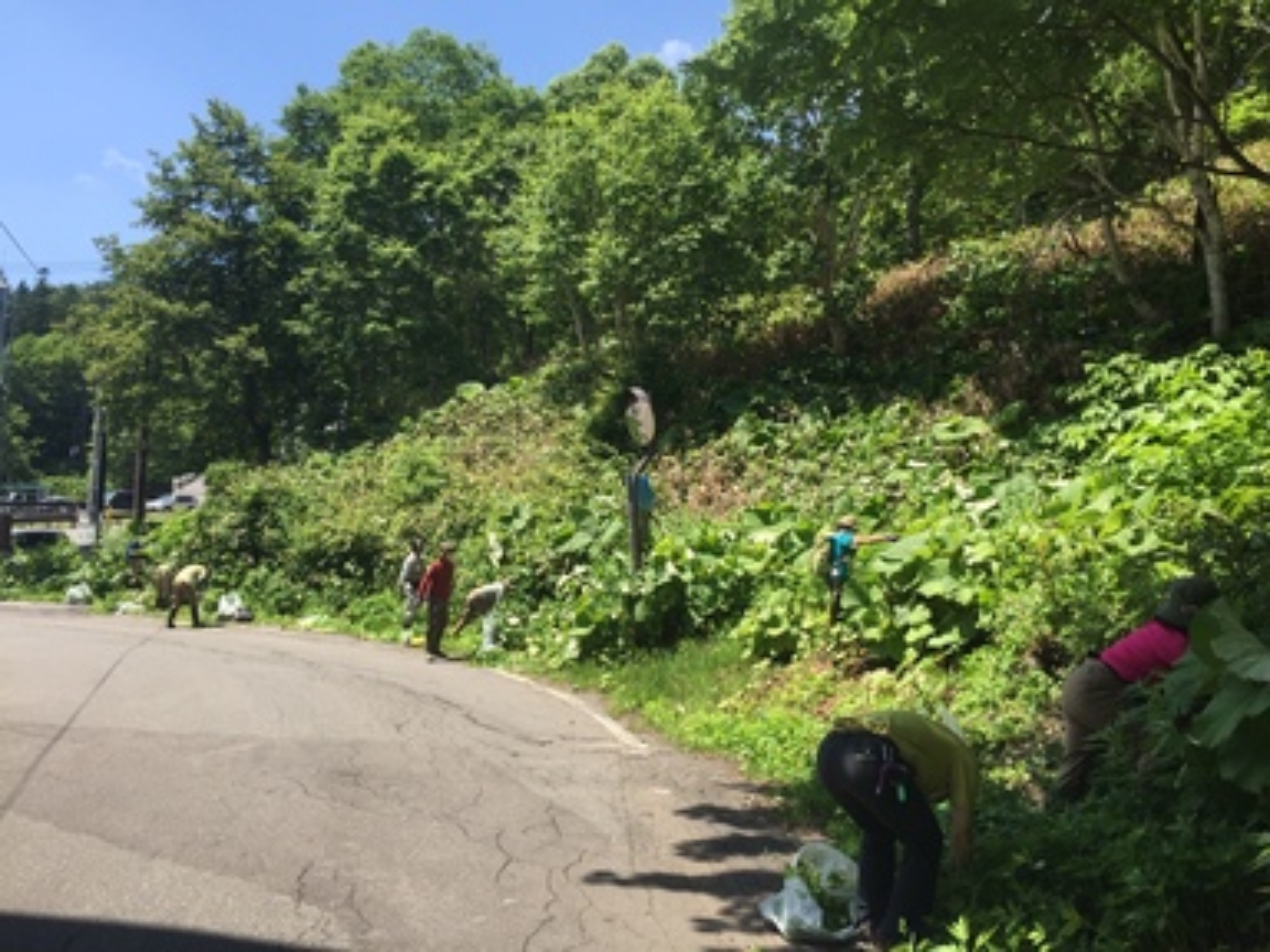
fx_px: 1064
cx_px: 635
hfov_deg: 61.7
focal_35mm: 29
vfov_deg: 48.2
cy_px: 476
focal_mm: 4.15
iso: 32
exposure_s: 1/964
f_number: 2.2
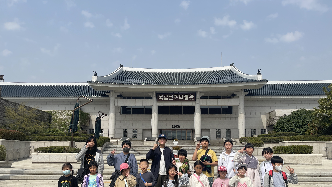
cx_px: 168
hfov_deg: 67.9
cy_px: 126
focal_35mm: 28
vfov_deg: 40.9
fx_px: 246
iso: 32
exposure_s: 1/5128
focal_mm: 5.1
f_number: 1.6
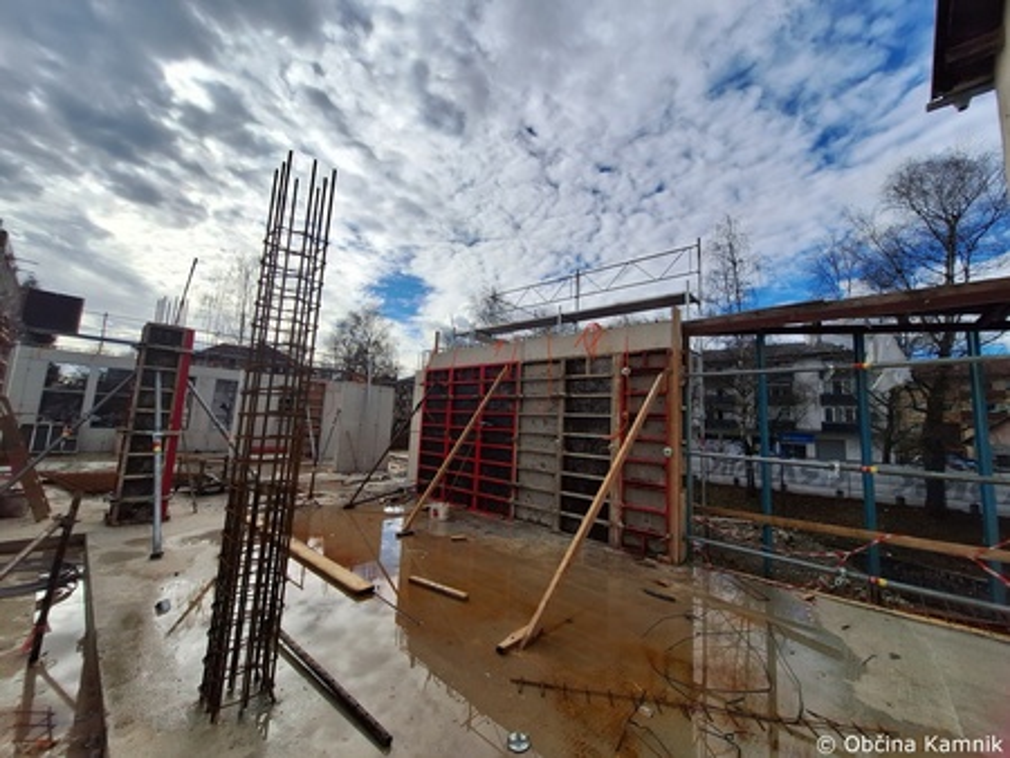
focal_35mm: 13
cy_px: 379
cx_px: 505
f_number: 2.2
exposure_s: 1/4202
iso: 40
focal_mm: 1.74
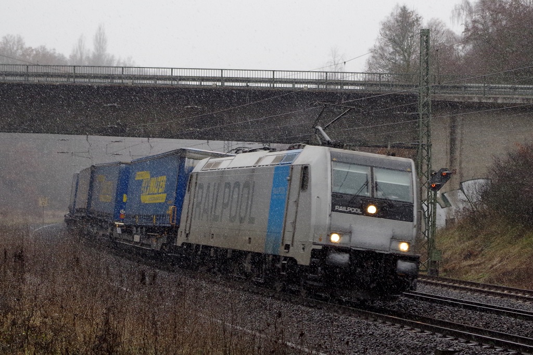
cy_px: 178
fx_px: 888
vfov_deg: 22.6
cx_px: 266
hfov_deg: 33.4
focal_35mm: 60
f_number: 5.6
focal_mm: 40
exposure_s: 1/200
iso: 800
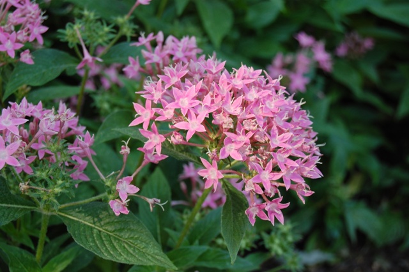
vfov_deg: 16.5
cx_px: 204
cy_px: 136
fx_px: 937
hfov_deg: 24.6
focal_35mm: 82
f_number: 8
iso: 320
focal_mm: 55
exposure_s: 1/60
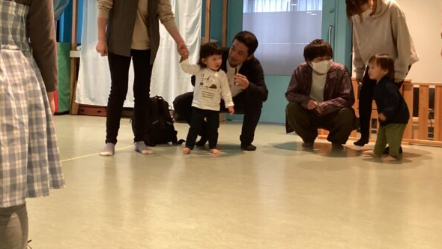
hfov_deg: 46.1
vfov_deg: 26.9
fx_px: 516
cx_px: 178
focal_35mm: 44
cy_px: 71
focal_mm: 3.3
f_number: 2.4
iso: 200
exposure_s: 1/60
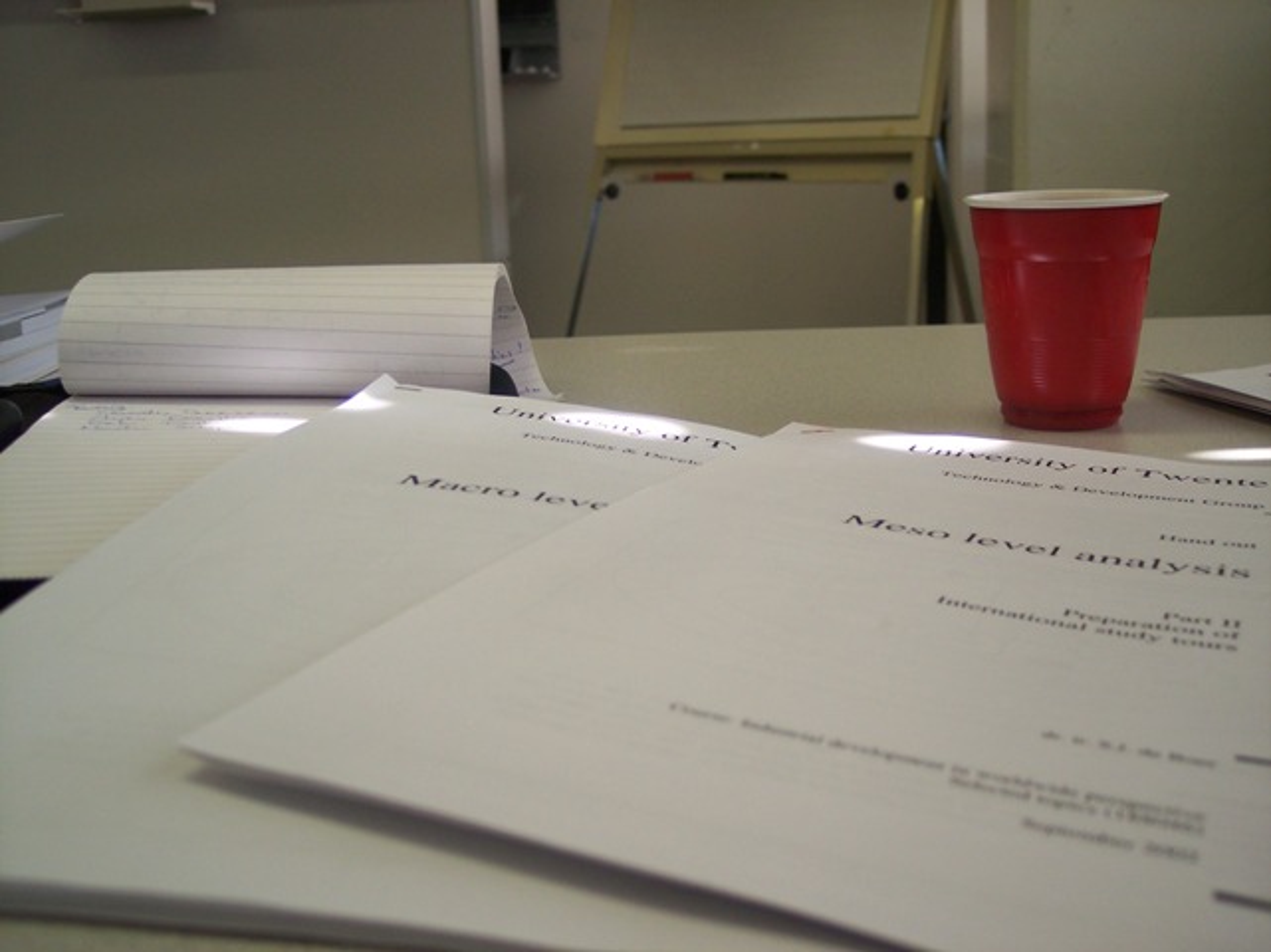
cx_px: 636
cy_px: 476
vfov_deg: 37.7
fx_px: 1394
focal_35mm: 38
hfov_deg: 49.0
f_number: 2.8
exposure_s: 1/90
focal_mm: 8
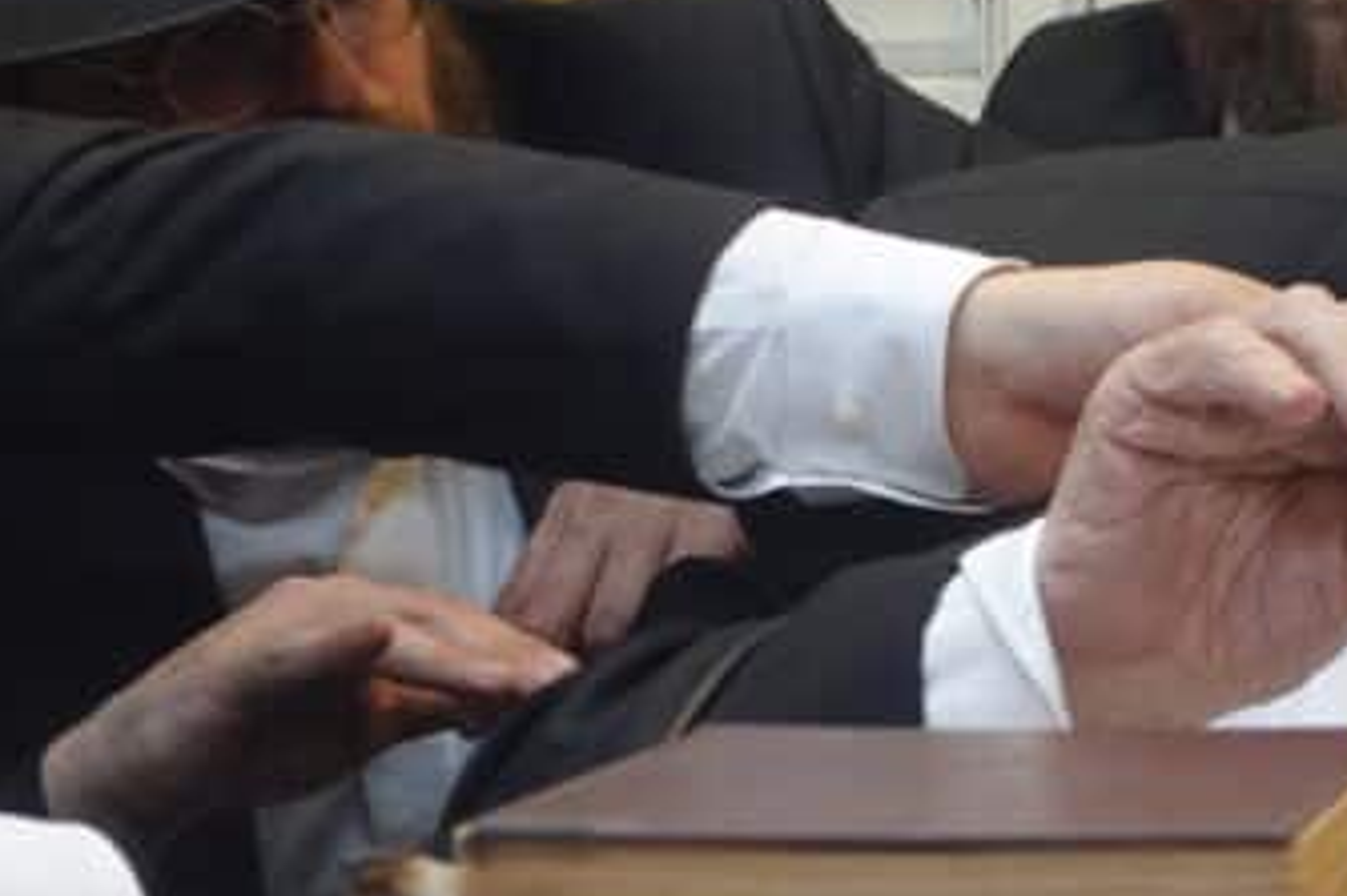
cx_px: 1464
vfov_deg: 9.1
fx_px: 5609
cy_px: 283
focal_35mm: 150
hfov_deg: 13.4
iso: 500
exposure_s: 1/50
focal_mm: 18.59
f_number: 2.8
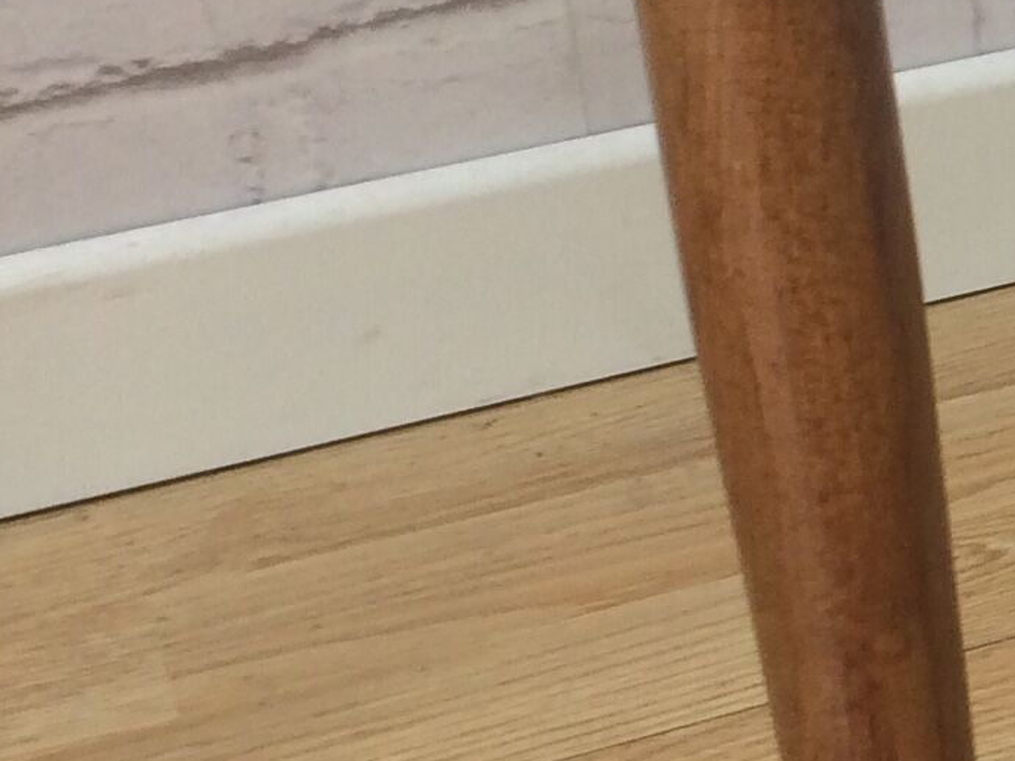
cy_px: -100
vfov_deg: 10.7
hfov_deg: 12.8
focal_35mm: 137
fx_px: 4016
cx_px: 1939
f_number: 2.2
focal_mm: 4.15
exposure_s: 1/50
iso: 50
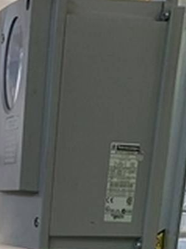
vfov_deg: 16.4
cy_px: 466
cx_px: -41
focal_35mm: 98
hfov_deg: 14.6
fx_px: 703
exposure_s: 1/72
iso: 100
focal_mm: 4.25
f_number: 1.8
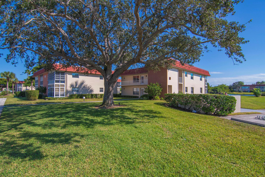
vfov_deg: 53.1
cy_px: 88
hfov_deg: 73.7
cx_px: 132
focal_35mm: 24
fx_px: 177
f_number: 8
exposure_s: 1/1000
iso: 320
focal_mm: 16
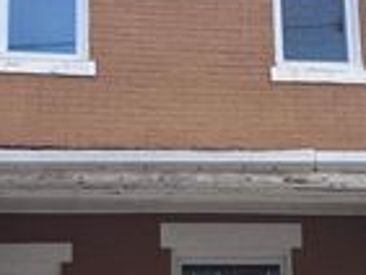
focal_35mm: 85
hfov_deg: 23.0
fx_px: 899
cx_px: 223
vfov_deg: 17.3
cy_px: 204
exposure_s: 1/1818
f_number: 1.78
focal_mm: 6.76
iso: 80
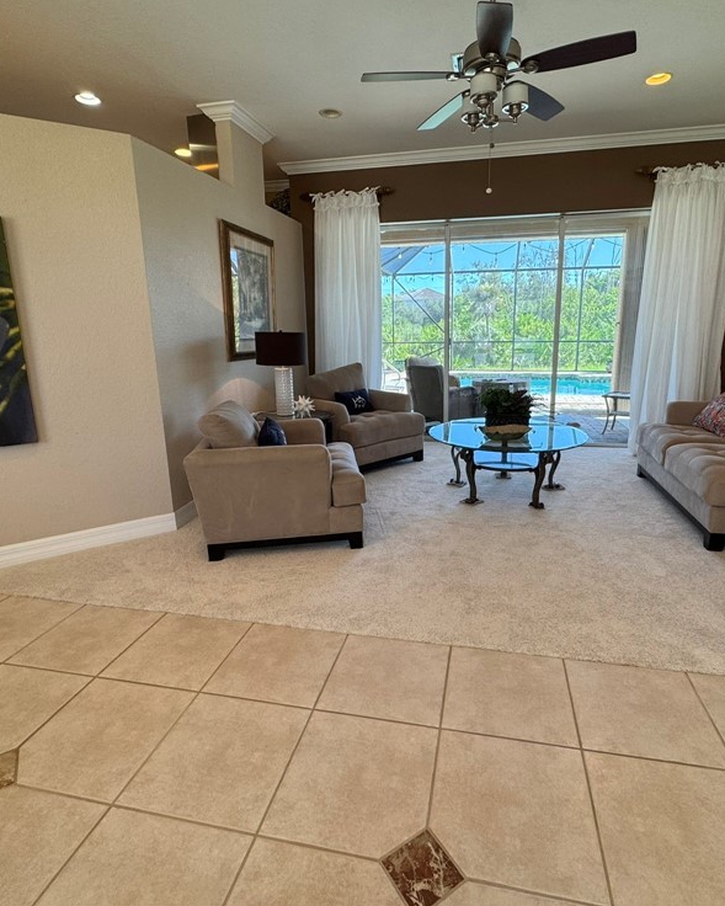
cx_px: 385
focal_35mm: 19
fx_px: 510
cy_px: 435
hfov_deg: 70.8
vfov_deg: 83.2
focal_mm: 2.22
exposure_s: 1/120
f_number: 2.2
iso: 125
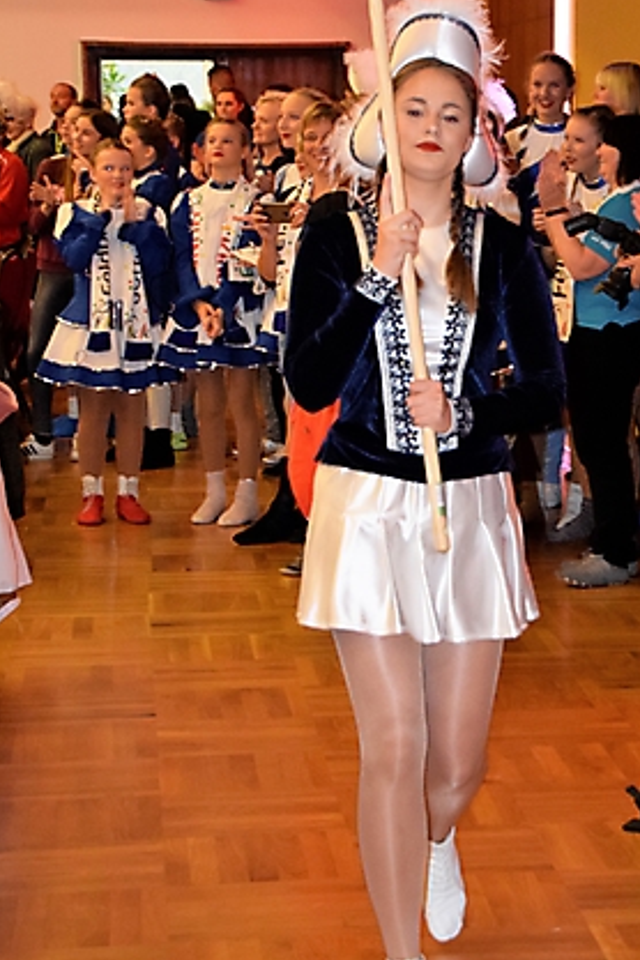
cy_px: 336
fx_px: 2880
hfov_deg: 12.7
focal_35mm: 108
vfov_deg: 18.9
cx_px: 424
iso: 3200
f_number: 5
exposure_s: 1/60
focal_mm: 50
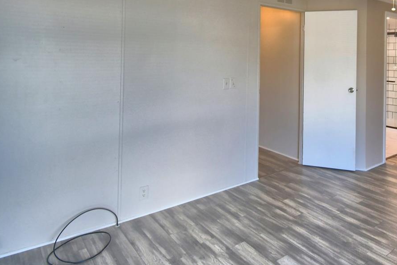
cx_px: 332
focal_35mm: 27
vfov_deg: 45.7
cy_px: 57
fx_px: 298
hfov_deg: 60.5
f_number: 4.5
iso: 400
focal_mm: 10
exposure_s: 1/60
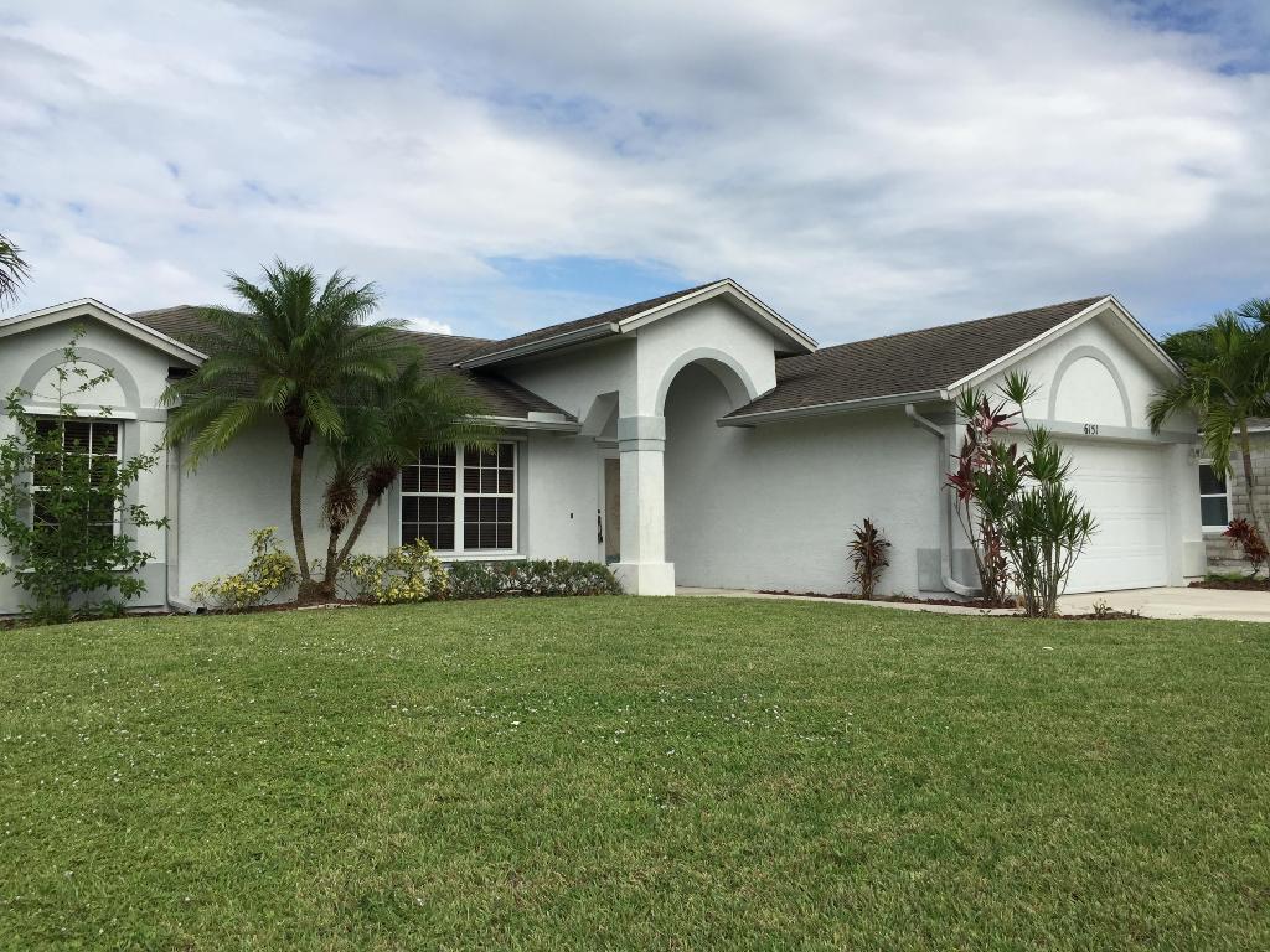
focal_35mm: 29
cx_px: 635
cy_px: 476
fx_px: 1064
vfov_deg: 48.2
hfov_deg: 61.7
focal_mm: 4.15
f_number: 2.2
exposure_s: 1/2083
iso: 32
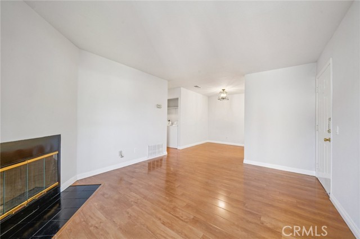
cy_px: 120
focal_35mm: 13
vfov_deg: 85.4
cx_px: 180
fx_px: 130
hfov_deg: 108.4
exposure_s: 1/13
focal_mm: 13
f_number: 9
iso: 400
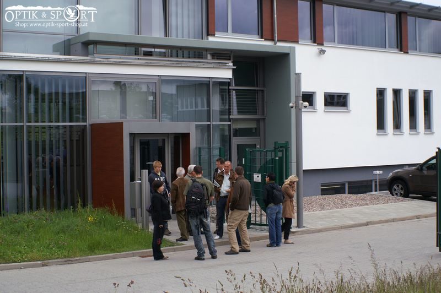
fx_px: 643
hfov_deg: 37.9
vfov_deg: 25.7
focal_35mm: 52
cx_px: 220
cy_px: 146
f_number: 10
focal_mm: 35
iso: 100
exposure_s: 1/200
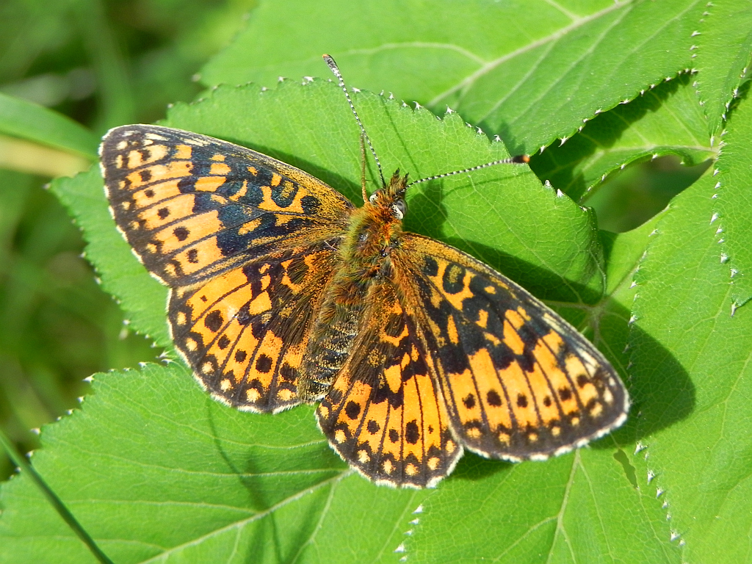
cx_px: 376
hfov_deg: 18.7
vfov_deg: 14.1
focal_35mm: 105
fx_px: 2281
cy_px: 282
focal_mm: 18.8
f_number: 5
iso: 160
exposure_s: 1/198
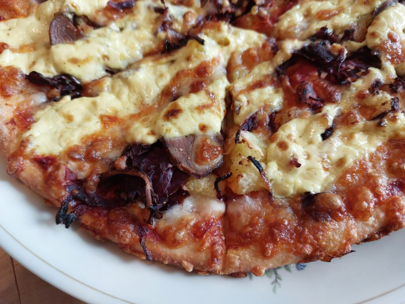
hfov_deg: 69.4
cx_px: 202
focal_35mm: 25
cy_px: 152
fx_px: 292
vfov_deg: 54.9
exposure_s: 1/50
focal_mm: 5.23
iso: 320
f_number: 1.8
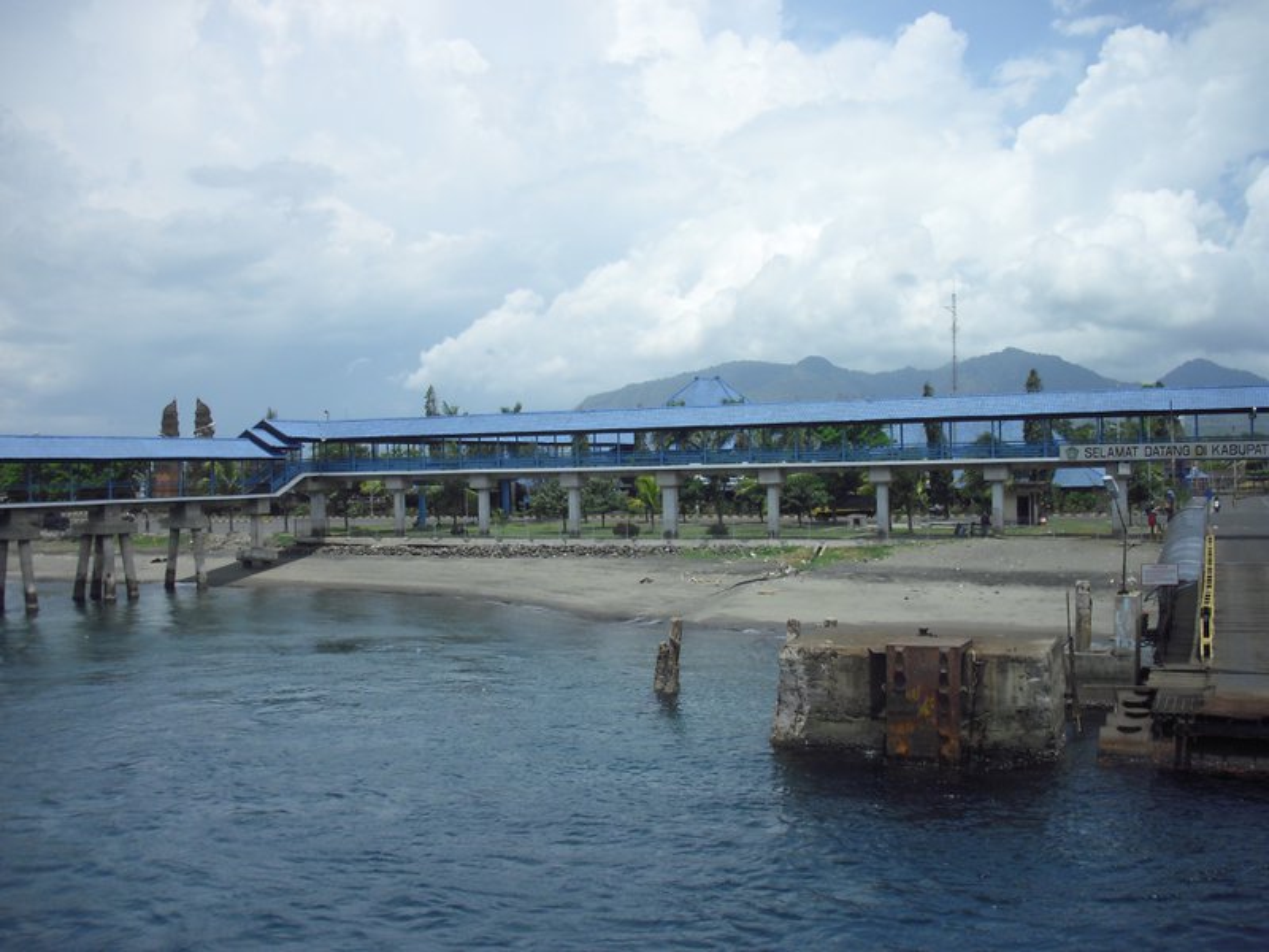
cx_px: 634
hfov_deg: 49.0
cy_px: 476
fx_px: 1393
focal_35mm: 38
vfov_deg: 37.7
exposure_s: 1/400
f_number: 8
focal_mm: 6.2
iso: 100
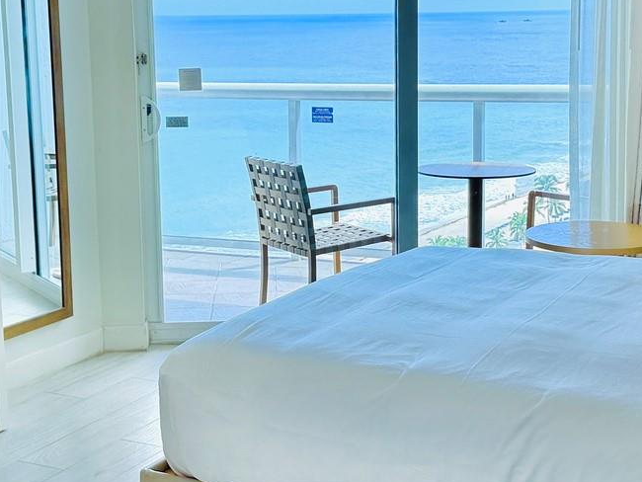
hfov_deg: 32.7
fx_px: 1095
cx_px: 327
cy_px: 235
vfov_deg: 24.8
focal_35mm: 59
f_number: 1.78
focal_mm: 6.76
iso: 100
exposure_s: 1/575
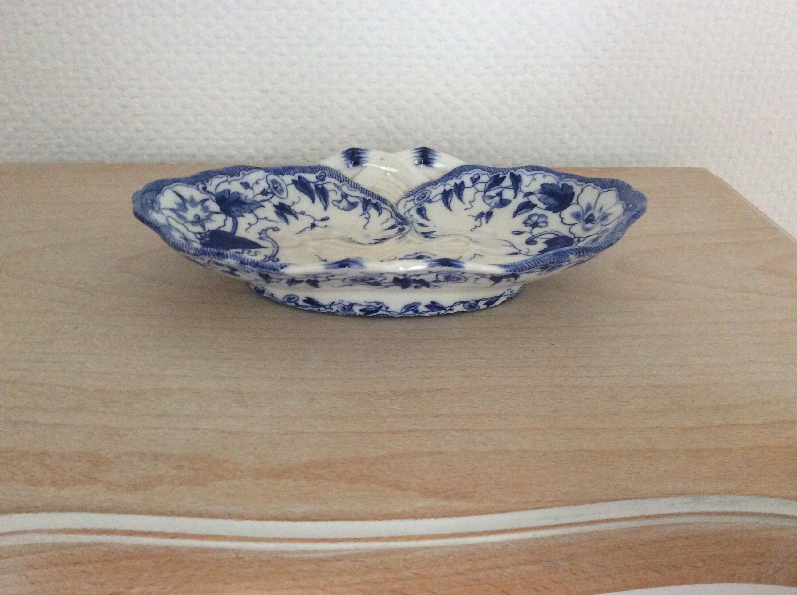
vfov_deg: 44.1
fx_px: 736
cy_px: 298
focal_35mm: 32
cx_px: 398
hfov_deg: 56.9
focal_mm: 3.3
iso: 250
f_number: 2.4
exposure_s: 1/20
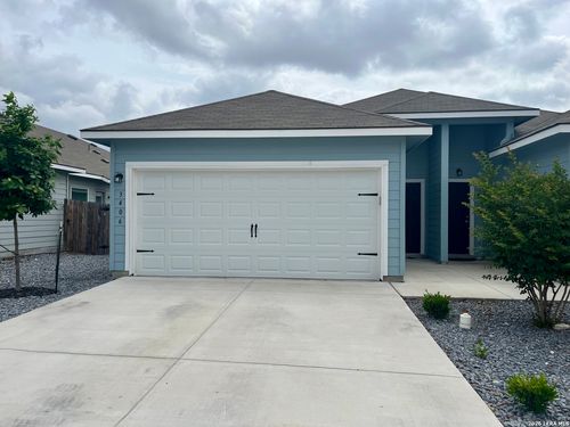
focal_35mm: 26
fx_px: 428
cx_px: 285
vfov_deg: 53.1
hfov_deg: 67.3
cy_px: 214
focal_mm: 5.1
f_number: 1.6
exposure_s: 1/7874
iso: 50
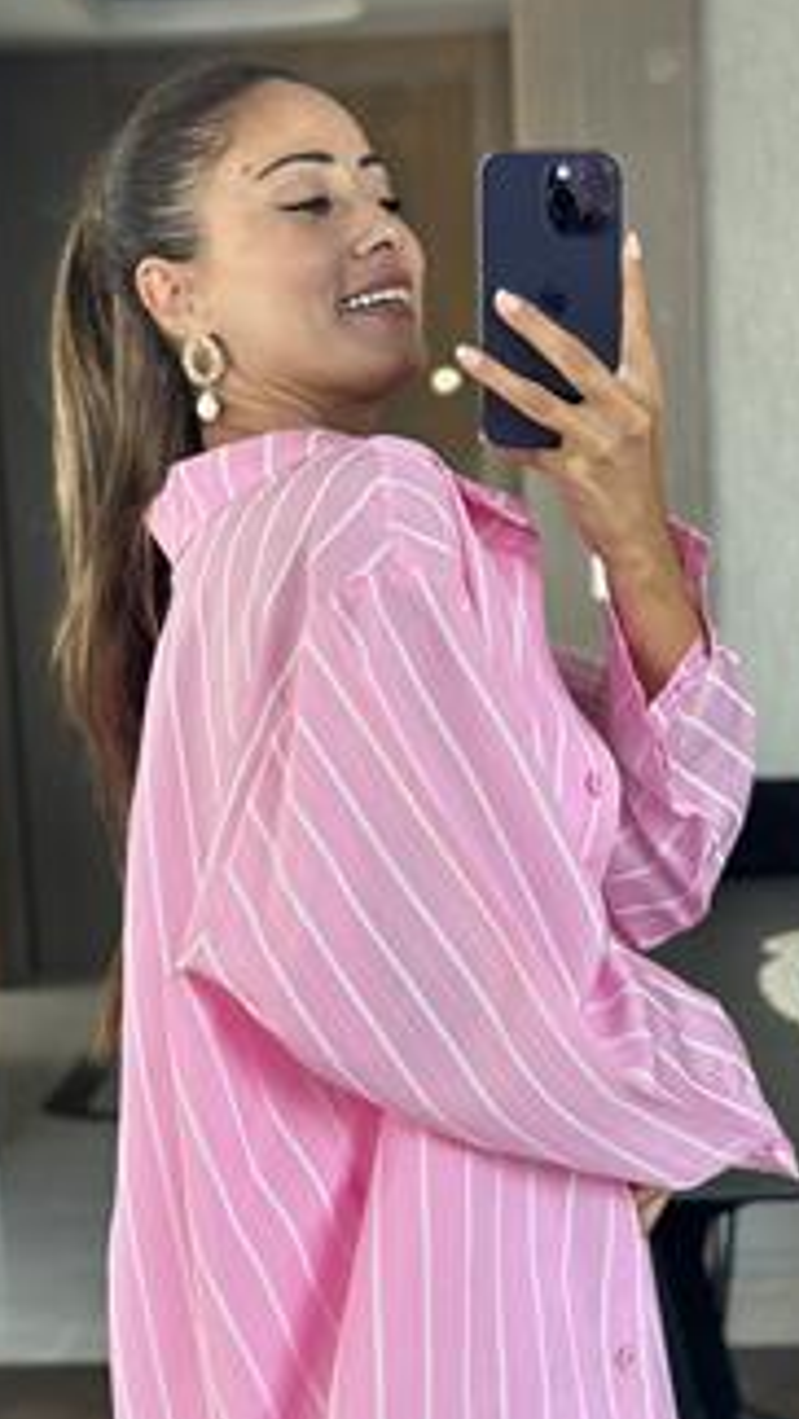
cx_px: 430
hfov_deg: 14.8
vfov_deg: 25.7
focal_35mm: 82
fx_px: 3084
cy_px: 984
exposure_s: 1/60
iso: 125
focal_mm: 6.86
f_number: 1.78
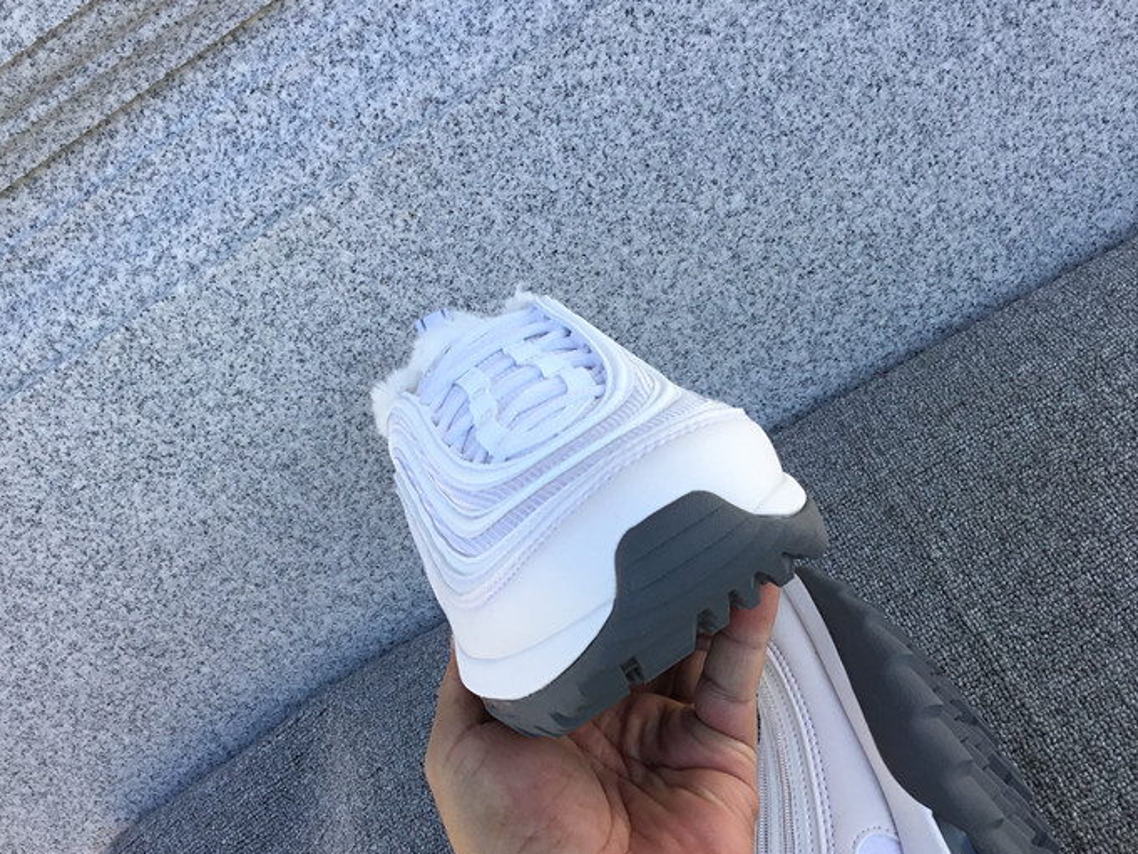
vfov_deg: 35.1
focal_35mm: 41
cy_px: 491
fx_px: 1348
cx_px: 525
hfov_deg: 45.7
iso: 25
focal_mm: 3.3
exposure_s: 1/369
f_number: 2.4
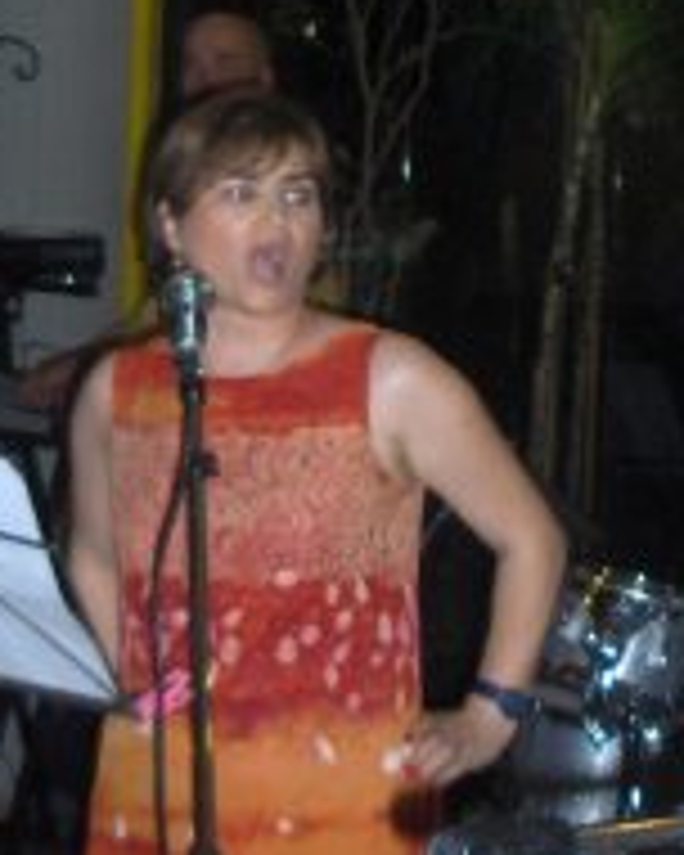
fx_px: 2733
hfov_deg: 14.3
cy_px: 315
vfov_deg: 17.8
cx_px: 333
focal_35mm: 108
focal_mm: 5.8
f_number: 2.6
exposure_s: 1/60
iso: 100
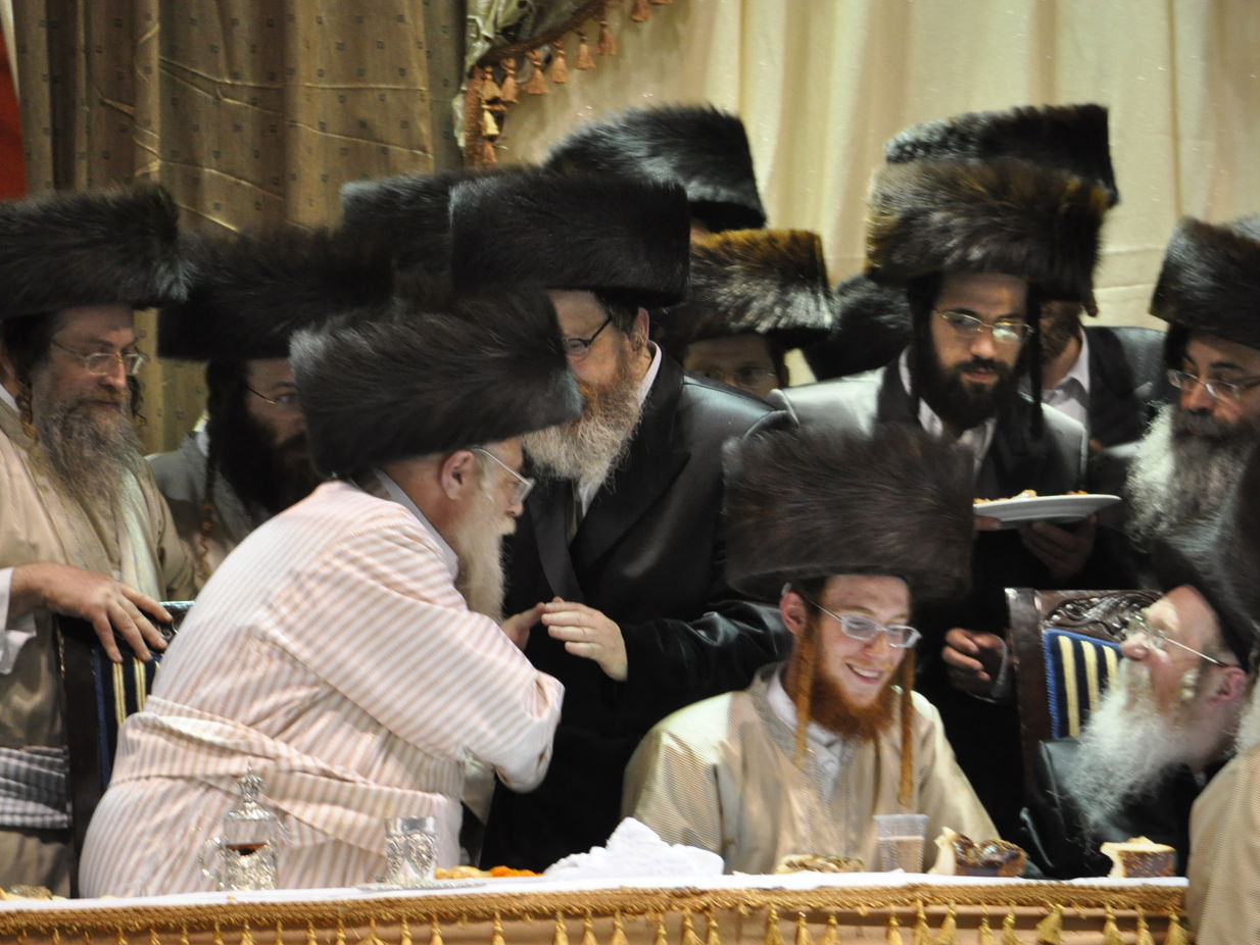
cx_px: 641
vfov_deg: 4.3
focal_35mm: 343
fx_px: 12487
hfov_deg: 5.8
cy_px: 473
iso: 1250
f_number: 5.6
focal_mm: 210
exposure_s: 1/80
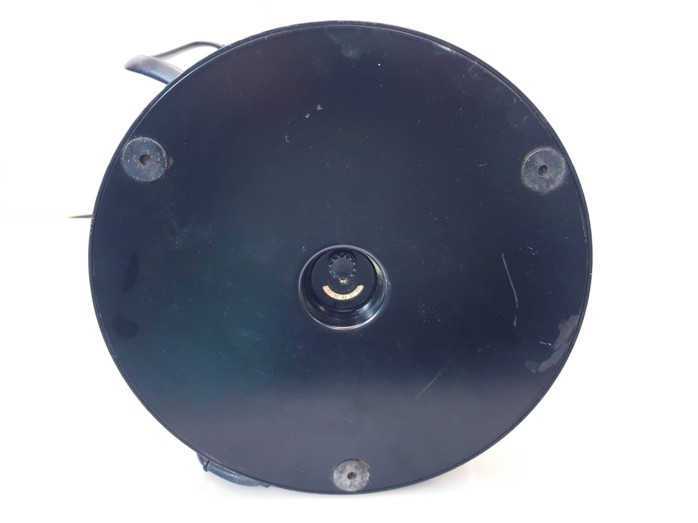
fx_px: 524
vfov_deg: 53.1
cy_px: 262
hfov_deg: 67.3
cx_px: 349
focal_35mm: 26
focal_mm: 4.3
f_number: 1.5
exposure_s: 1/50
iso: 320
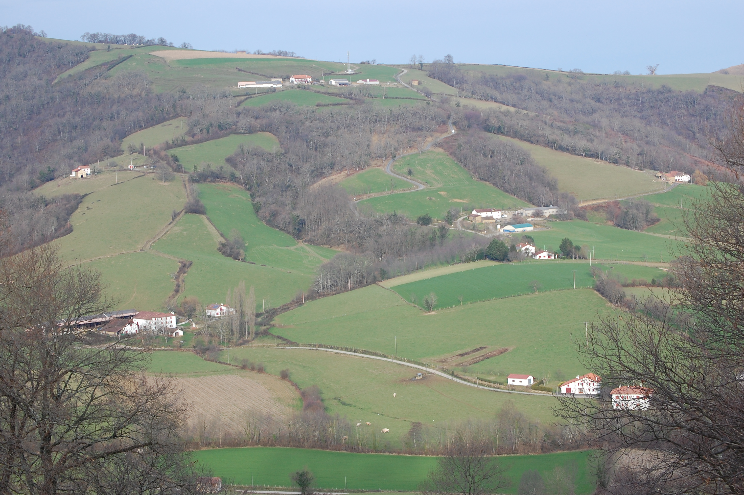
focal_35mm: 82
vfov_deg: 16.5
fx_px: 1703
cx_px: 372
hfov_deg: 24.6
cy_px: 248
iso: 400
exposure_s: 1/160
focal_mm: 55
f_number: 9
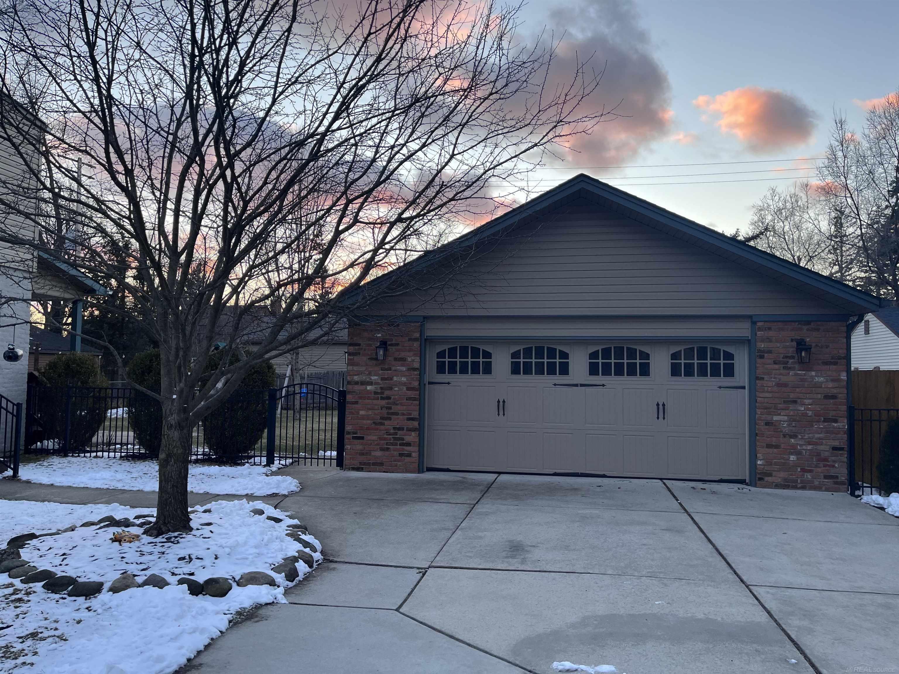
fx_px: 675
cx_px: 450
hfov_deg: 67.3
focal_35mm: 26
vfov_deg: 53.1
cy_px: 337
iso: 50
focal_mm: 5.1
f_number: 1.6
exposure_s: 1/121
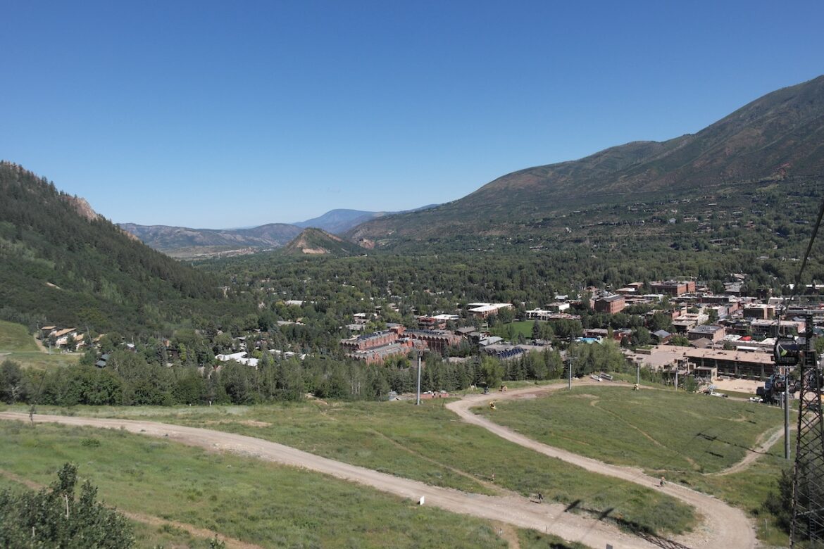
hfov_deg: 67.4
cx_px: 412
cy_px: 274
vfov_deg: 47.9
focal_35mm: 27
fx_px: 618
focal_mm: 18
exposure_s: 1/250
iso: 100
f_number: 7.1
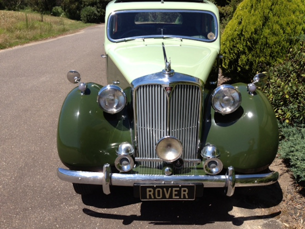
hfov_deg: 52.6
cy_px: 114
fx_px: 309
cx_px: 152
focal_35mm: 35
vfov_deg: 40.7
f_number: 2.4
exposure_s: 1/1493
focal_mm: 4.28
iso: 50
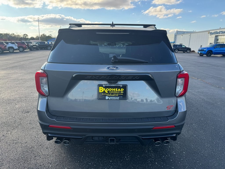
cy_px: 84
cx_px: 112
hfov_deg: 71.6
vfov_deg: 56.8
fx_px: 156
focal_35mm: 24
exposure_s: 1/645
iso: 80
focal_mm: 6.76
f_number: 1.78
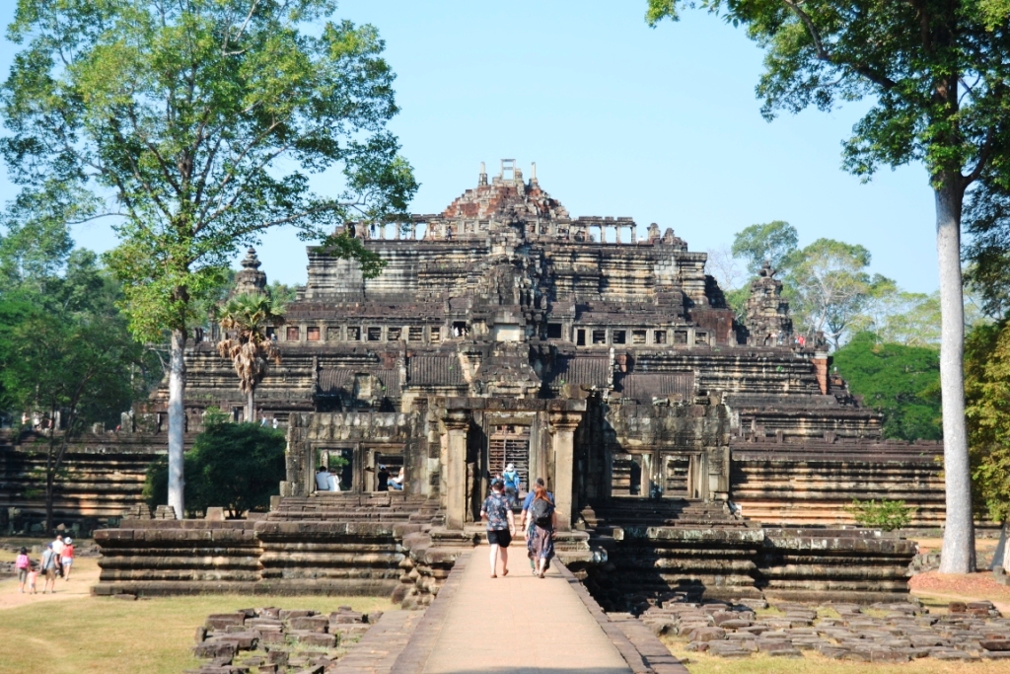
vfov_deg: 19.7
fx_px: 1936
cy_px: 337
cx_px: 505
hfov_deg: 29.2
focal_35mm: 69
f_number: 6.3
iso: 100
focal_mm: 46
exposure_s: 1/160
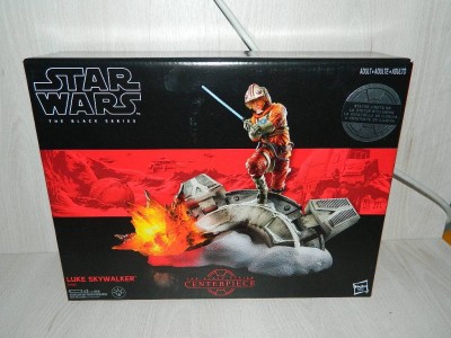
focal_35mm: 28
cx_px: 226
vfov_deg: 49.7
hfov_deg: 63.4
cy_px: 169
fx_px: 365
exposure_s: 1/30
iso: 200
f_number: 8.9
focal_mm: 5.1
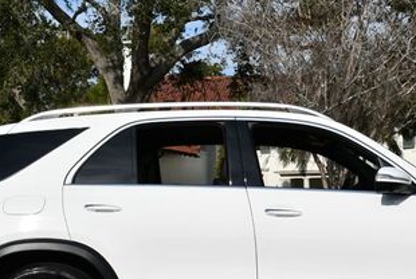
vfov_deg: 13.9
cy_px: 135
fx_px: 1146
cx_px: 275
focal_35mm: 99
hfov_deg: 20.5
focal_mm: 24
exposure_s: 1/400
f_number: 10
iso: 100
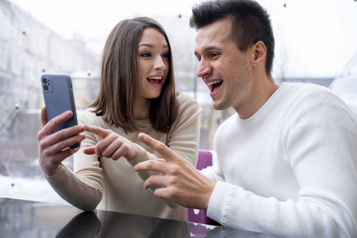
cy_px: 119
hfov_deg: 43.6
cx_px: 178
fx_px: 446
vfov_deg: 29.9
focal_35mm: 45
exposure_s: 1/250
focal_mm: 45
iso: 800
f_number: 4
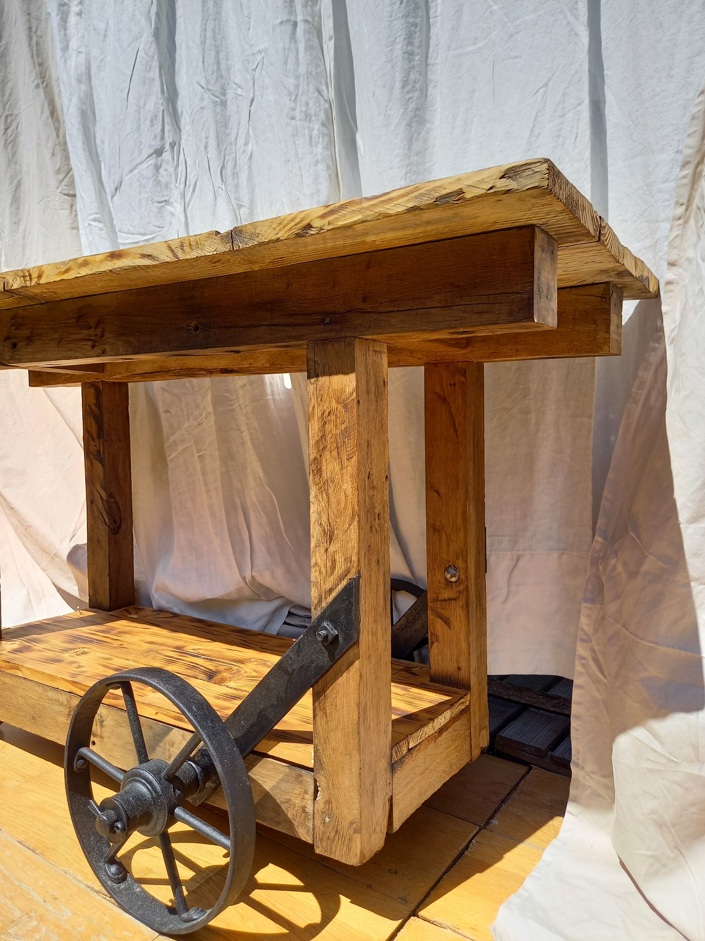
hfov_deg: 54.9
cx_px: 352
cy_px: 470
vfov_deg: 69.4
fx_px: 679
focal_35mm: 25
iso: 50
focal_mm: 4.65
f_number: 1.8
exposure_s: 1/585
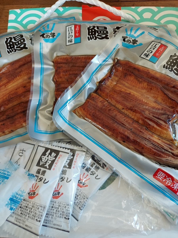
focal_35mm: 25
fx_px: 171
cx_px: 89
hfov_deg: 54.9
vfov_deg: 69.4
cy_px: 119
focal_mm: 4.6
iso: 200
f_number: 2
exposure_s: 1/50
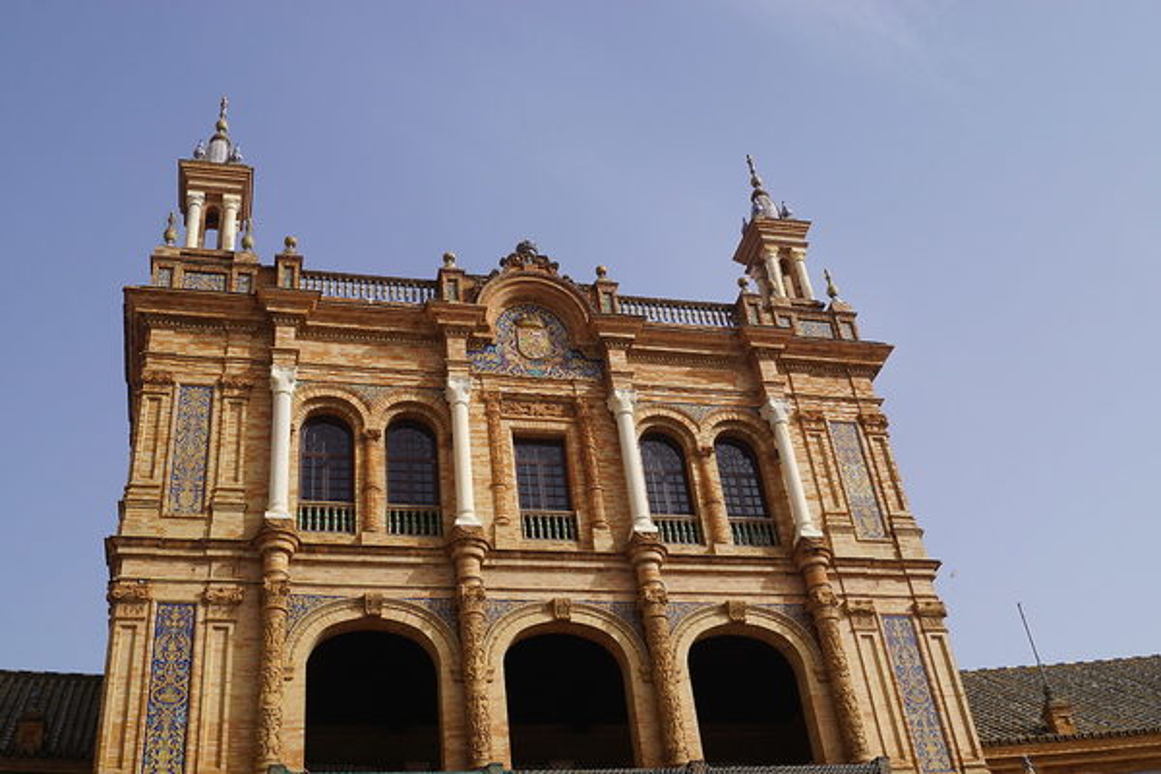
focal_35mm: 39
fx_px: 1258
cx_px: 580
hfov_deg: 49.6
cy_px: 387
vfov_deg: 34.2
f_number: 9
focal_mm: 26
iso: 100
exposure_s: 1/125
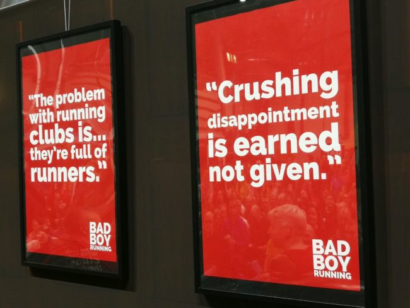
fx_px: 628
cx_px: 205
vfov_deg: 27.5
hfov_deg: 36.2
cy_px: 154
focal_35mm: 53
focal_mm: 3.95
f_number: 1.8
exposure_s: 1/33.3
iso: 400
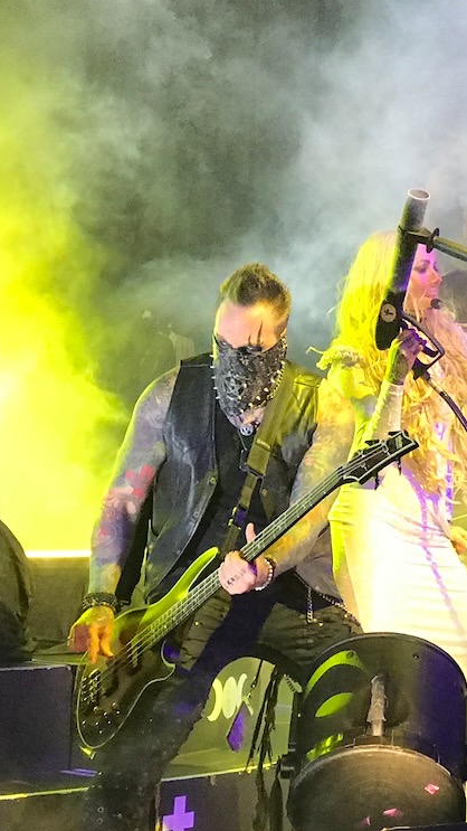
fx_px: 2355
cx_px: 645
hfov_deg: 11.0
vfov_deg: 20.0
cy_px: 360
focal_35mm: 107
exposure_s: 1/60
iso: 200
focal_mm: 6.6
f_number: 2.8
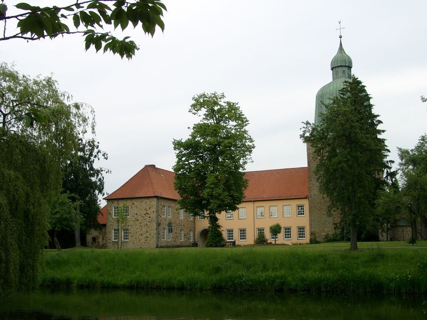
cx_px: 214
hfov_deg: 44.8
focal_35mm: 42
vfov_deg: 34.3
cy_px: 160
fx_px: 518
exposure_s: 1/252
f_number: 4
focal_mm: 8.82
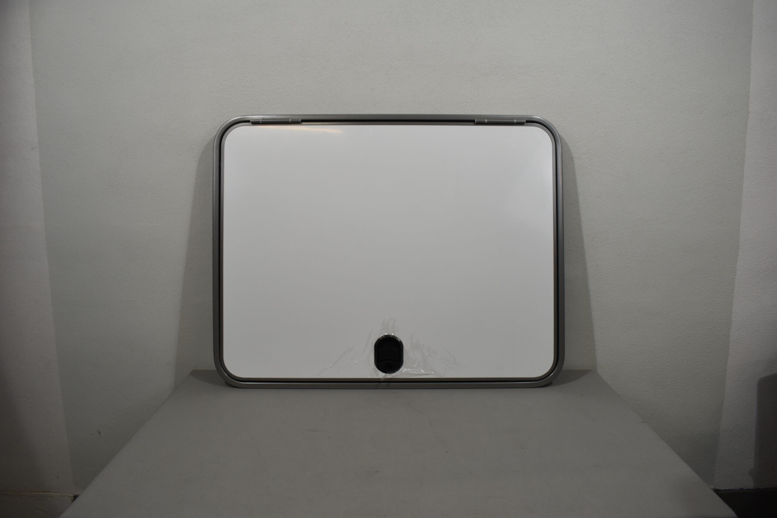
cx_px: 388
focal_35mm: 27
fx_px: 583
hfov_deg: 67.4
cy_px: 259
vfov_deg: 47.9
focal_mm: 18
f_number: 5.6
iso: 400
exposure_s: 1/250
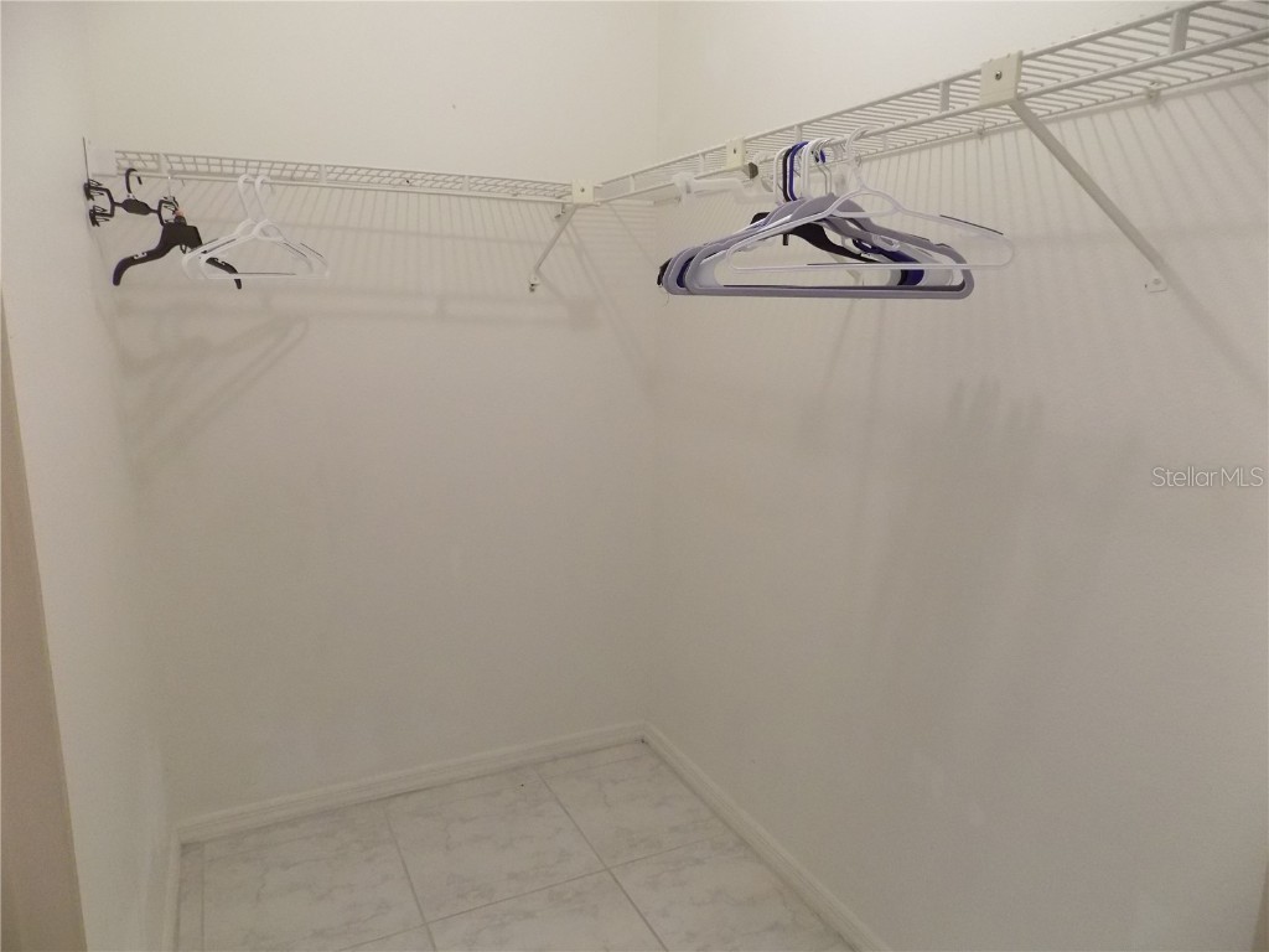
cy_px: 476
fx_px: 843
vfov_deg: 58.9
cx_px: 634
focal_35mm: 23
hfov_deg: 73.9
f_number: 3.1
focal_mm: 4
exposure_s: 1/30
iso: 360
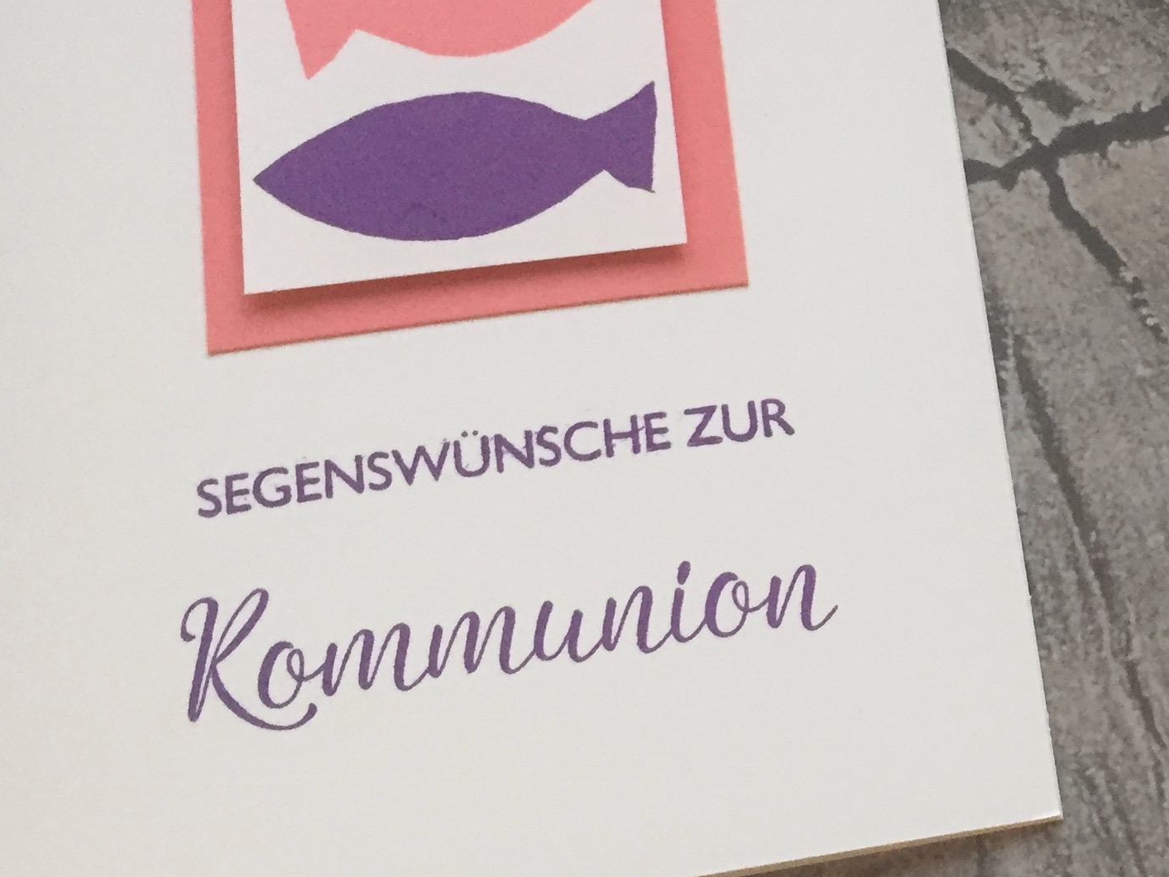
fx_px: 2263
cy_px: 287
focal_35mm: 67
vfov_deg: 21.8
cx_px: 1182
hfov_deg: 27.3
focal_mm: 4.15
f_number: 2.2
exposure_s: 1/33
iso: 160
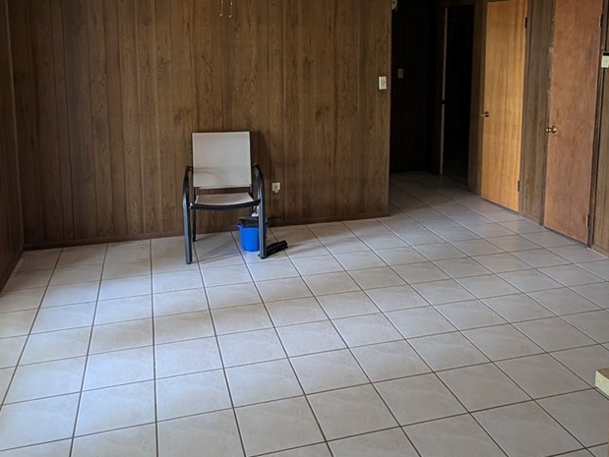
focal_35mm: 31
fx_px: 546
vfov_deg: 44.0
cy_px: 114
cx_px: 327
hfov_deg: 58.3
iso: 88
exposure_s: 1/30
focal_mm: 2.23
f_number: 1.95
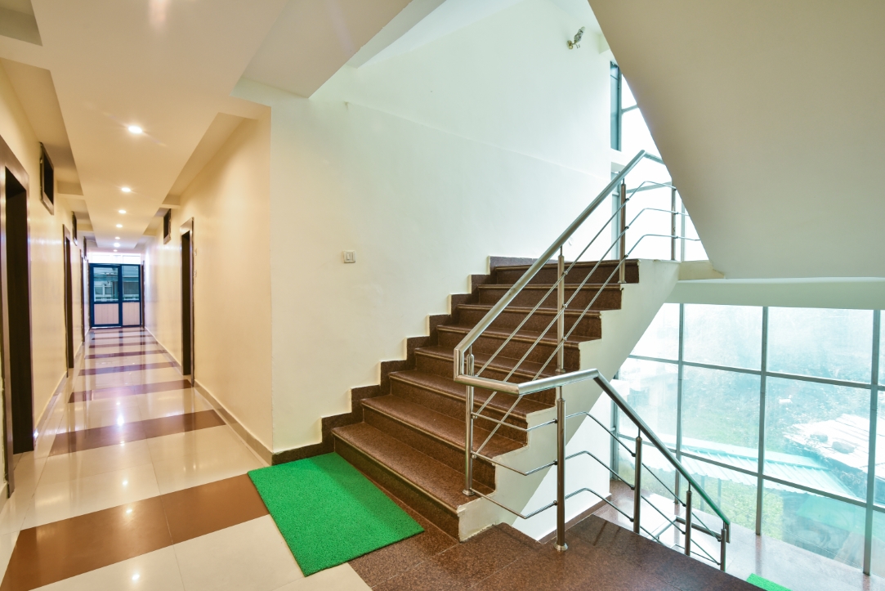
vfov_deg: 70.5
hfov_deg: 93.3
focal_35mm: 17
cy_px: 296
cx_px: 442
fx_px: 418
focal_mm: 17
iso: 500
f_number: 8
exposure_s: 1/2.5
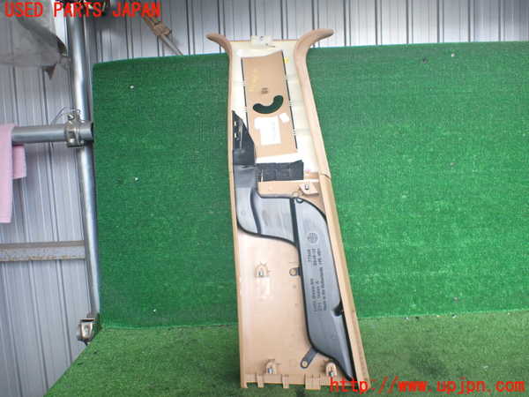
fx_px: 458
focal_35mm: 30
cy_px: 198
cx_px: 264
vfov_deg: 46.8
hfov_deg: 60.0
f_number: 2.3
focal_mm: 5.4
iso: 250
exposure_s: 1/125
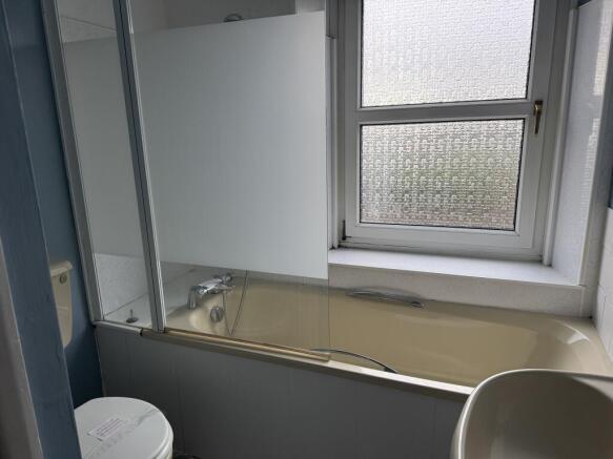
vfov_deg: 56.8
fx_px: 425
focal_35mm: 24
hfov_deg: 71.6
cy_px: 230
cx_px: 306
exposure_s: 1/47
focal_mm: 6.76
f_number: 1.78
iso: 160
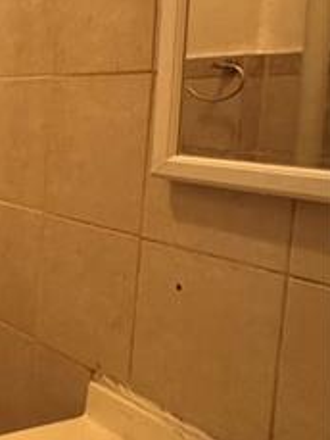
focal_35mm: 47
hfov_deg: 22.5
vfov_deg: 40.1
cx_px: -217
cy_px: 165
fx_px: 597
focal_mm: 2.22
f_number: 2.2
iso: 1250
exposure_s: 1/60
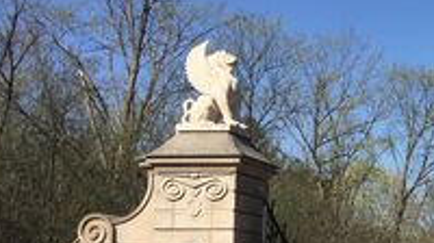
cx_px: 527
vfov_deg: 15.1
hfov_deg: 24.3
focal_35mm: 79
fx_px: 908
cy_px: 209
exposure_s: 1/2326
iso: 32
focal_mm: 4.15
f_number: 2.2
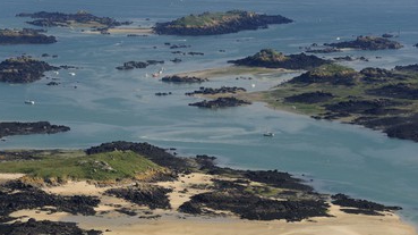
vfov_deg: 6.8
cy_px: 120
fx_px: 1983
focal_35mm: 179
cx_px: 188
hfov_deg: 12.0
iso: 400
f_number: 7.1
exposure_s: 1/1600
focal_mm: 150
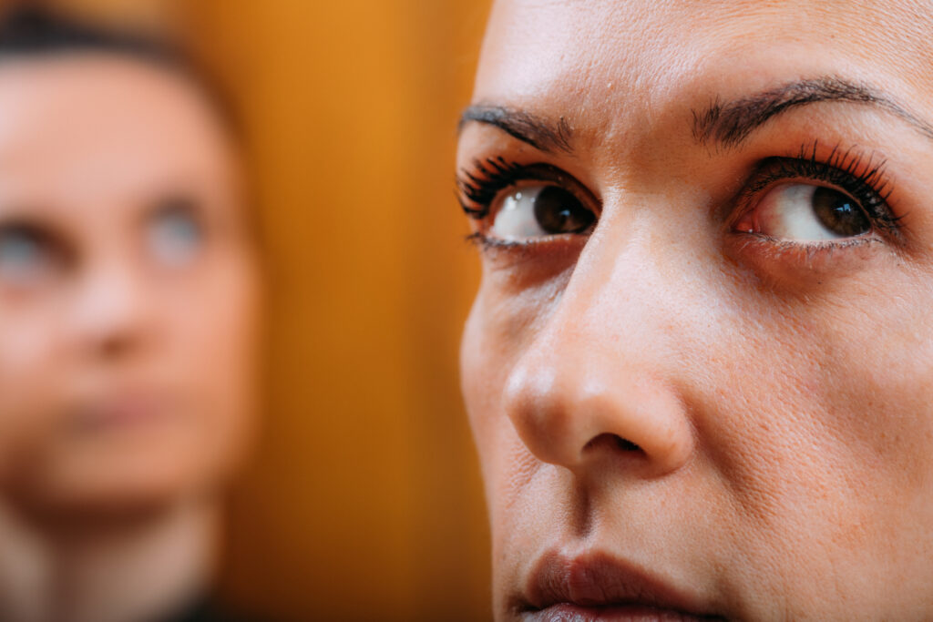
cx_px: 466
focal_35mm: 105
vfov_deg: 13.0
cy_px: 311
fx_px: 2721
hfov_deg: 19.5
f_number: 7.1
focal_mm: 105
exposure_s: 1/200
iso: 125
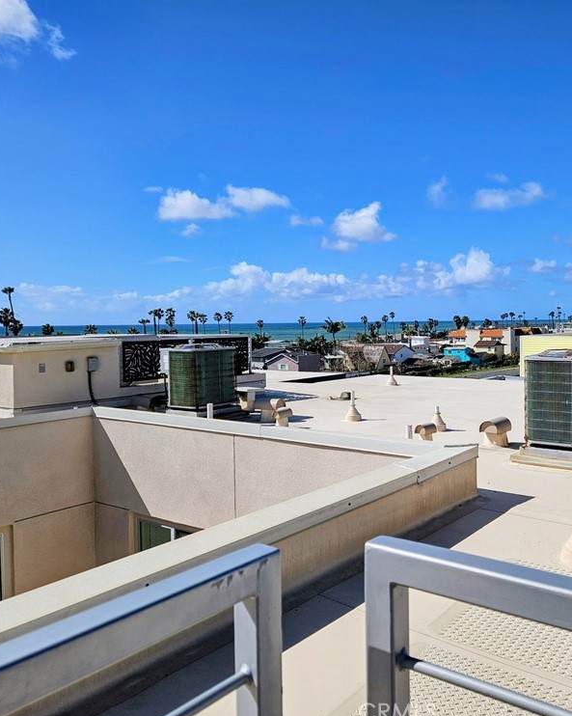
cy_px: 355
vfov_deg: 57.2
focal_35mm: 31
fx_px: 656
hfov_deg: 46.7
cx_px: 356
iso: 25
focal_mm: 5.4
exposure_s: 1/4781
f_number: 1.8
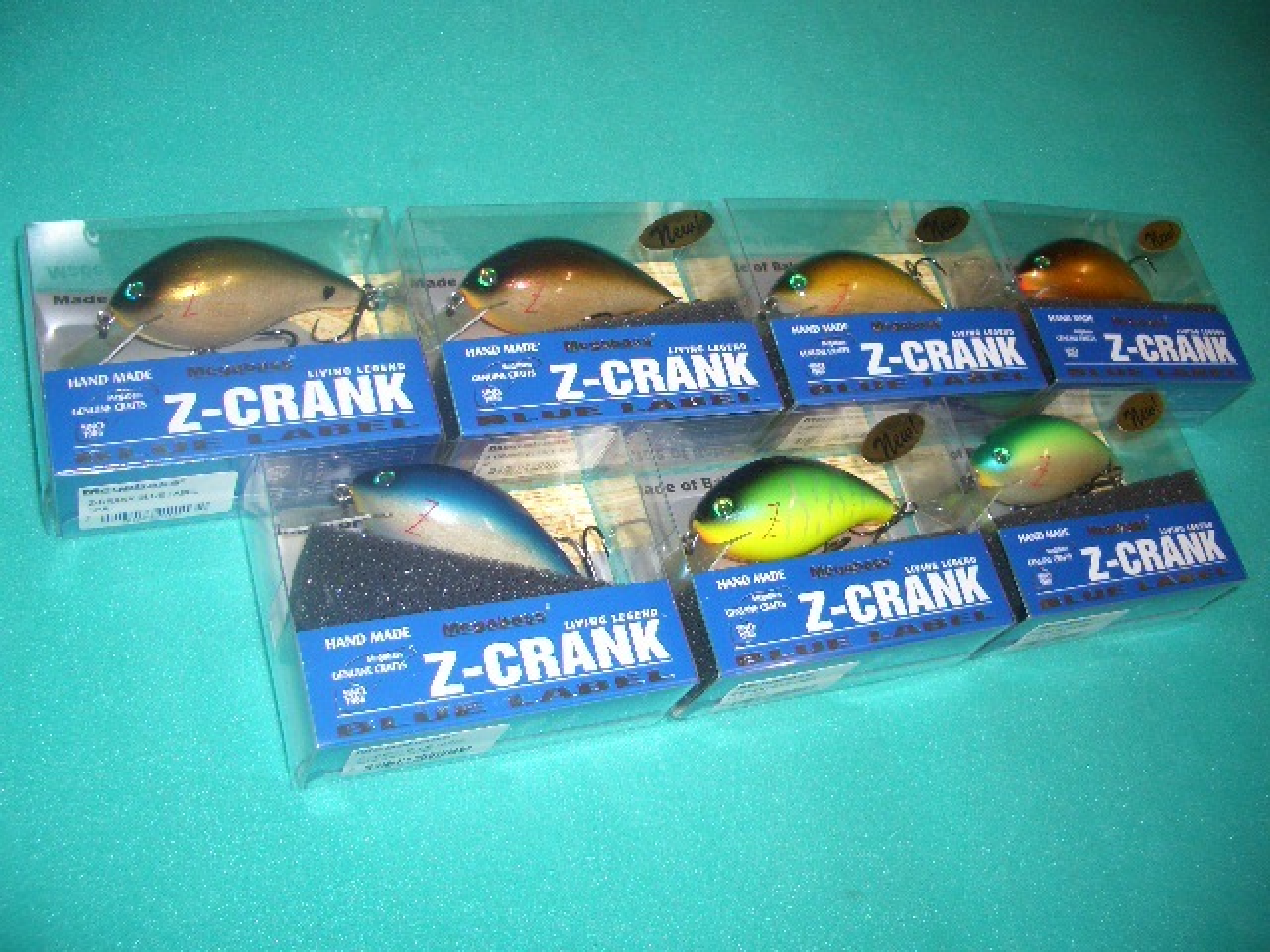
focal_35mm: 35
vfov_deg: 40.7
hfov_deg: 52.6
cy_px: 476
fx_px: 1284
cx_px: 635
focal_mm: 5.8
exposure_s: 1/60
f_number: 2.6
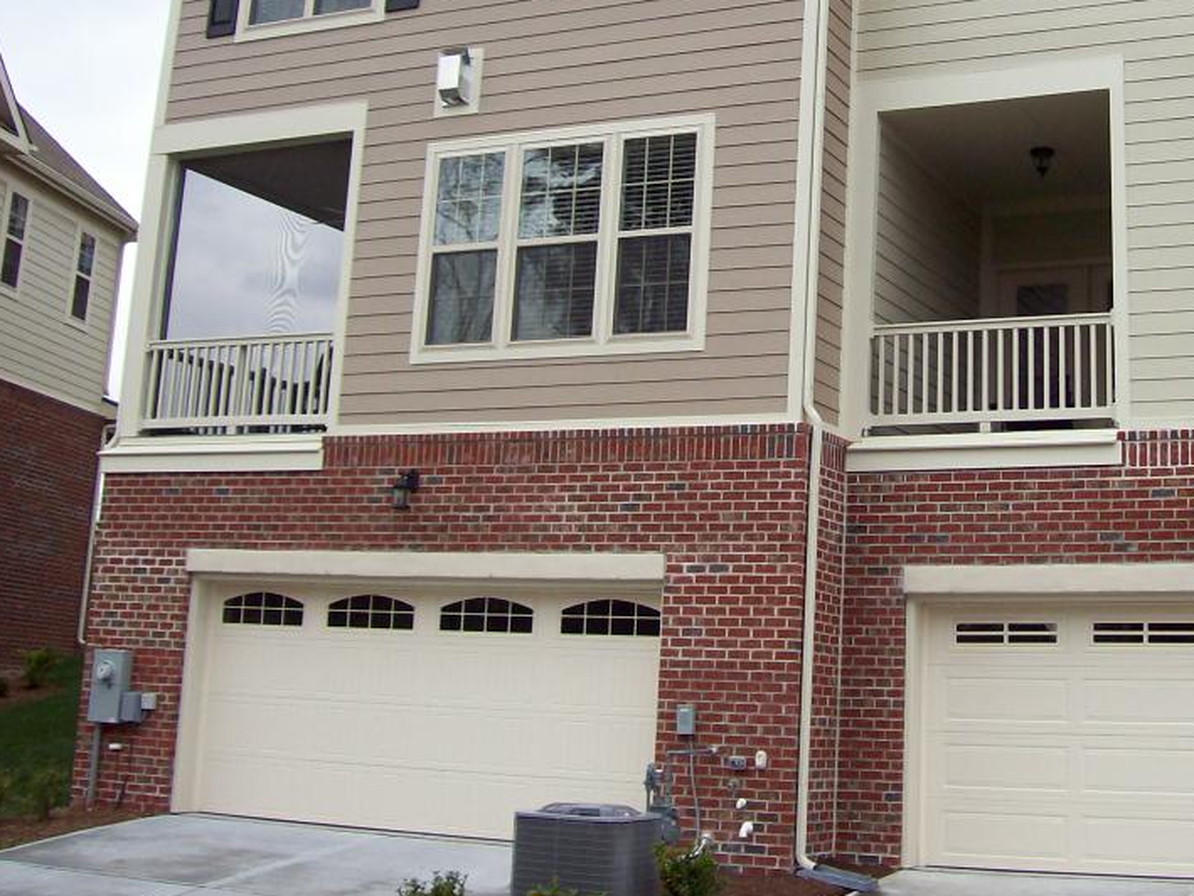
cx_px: 829
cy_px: 259
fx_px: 1794
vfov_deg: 27.8
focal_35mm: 52
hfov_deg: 36.3
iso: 80
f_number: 2.7
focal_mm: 6
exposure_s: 1/347
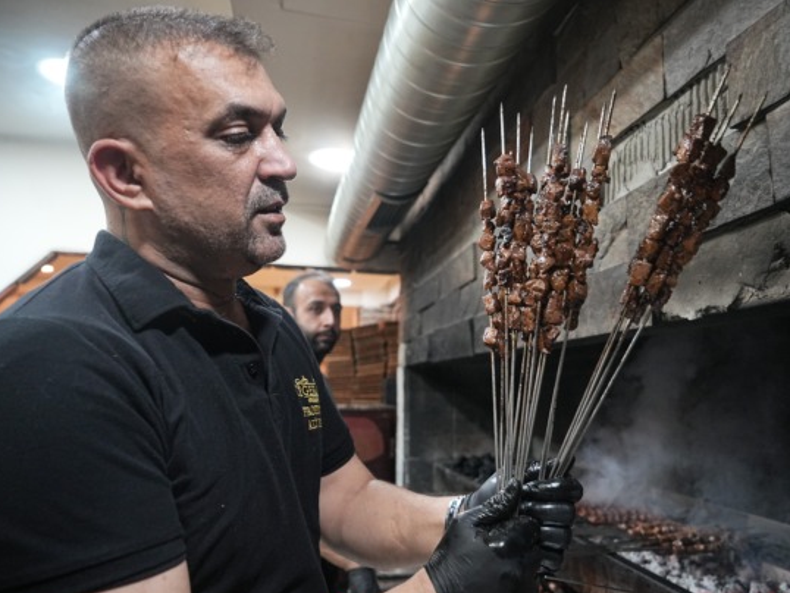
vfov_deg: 51.4
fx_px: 616
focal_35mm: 27
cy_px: 307
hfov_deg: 65.2
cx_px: 430
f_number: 4
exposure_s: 1/160
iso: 3200
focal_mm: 24
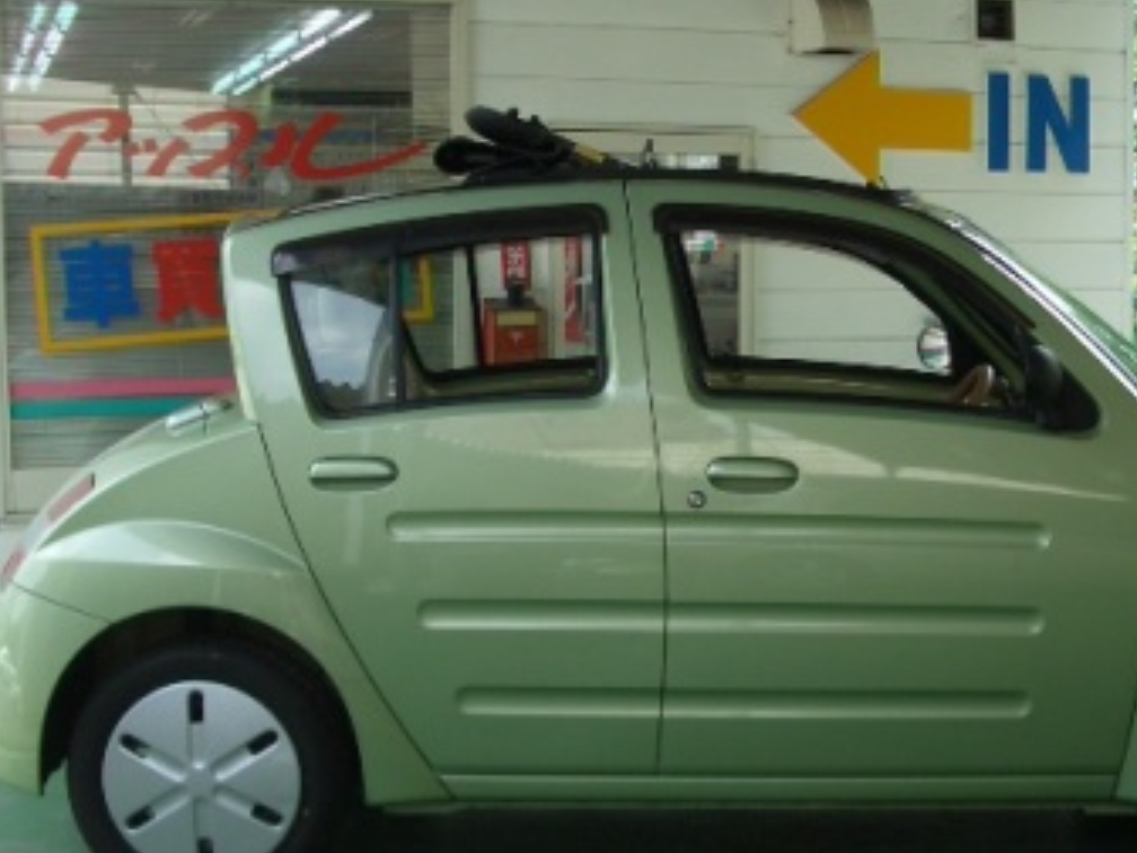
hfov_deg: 31.4
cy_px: 486
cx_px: 772
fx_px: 2004
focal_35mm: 61
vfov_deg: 24.0
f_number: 2.8
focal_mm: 6.8
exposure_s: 1/250
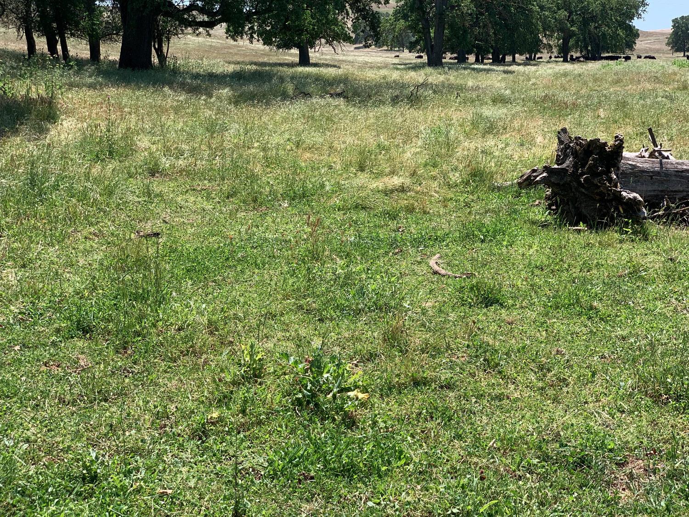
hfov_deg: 36.8
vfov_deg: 28.0
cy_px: 258
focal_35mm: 52
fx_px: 1035
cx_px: 344
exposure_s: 1/631
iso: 16
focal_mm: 6
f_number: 2.4
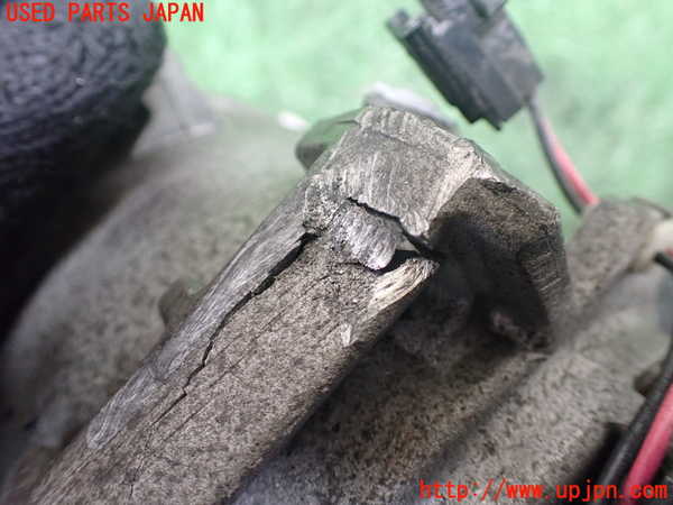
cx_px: 336
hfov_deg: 60.0
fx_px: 583
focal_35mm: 30
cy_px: 252
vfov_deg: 46.8
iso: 800
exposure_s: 1/50
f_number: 2.3
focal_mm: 5.4
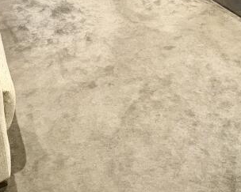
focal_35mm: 46
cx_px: 118
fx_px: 328
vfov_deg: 26.5
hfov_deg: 40.3
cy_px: -72
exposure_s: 1/33
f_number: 2.2
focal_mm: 2.22
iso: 640
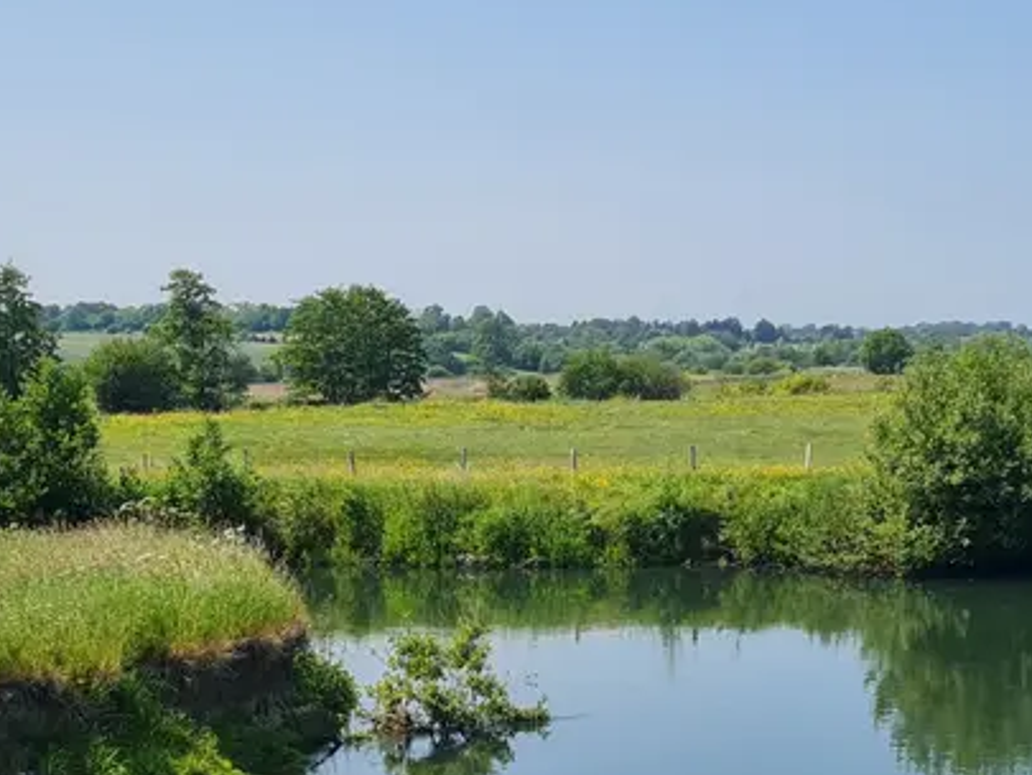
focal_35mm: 77
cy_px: 614
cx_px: 538
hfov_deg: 25.3
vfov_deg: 19.0
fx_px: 2296
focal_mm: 5.4
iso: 50
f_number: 1.8
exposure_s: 1/2416
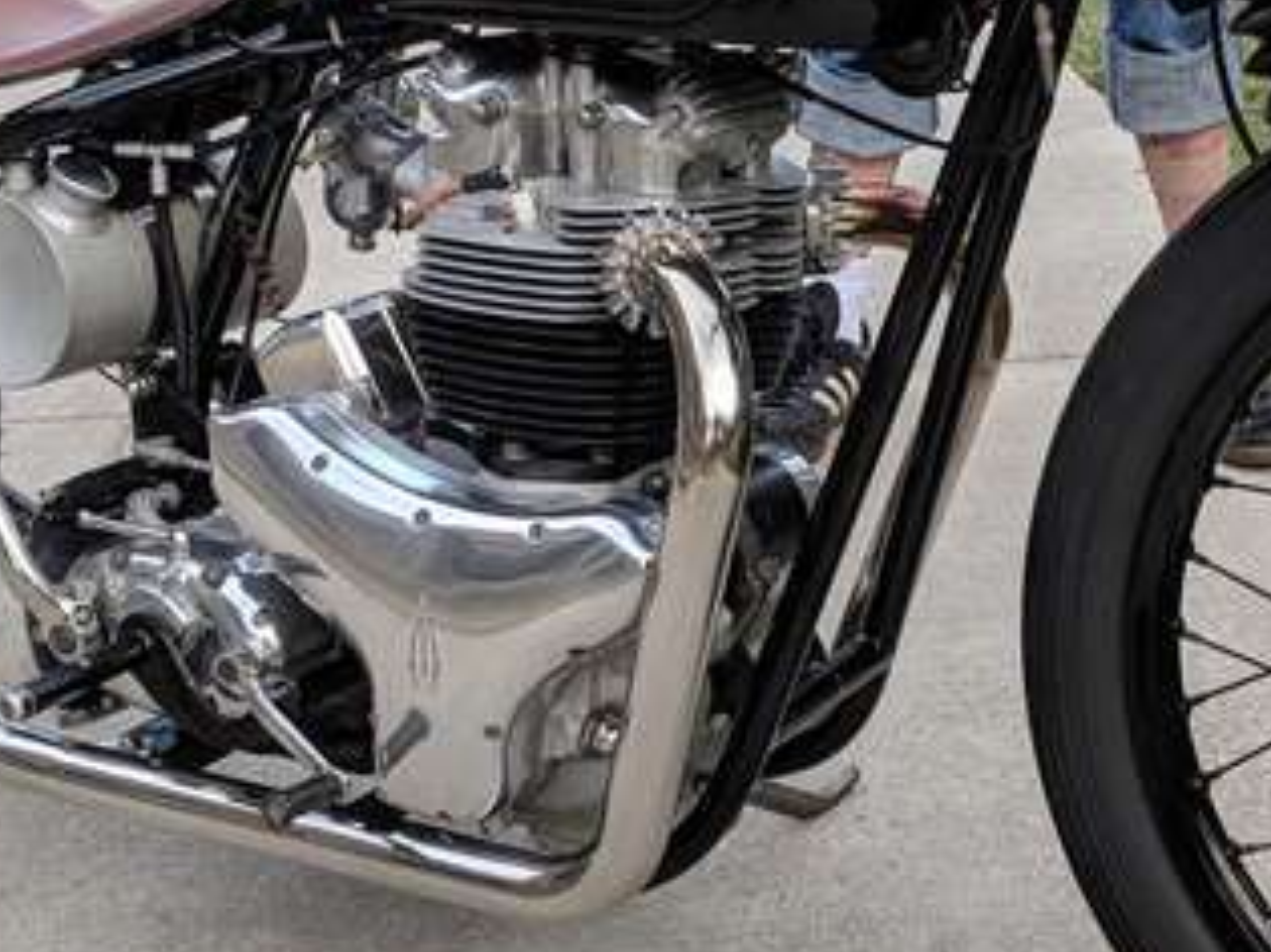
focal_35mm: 66
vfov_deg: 22.2
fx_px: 2422
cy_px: 343
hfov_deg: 29.1
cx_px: 904
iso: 54
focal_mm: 4.67
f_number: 2
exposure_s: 1/120
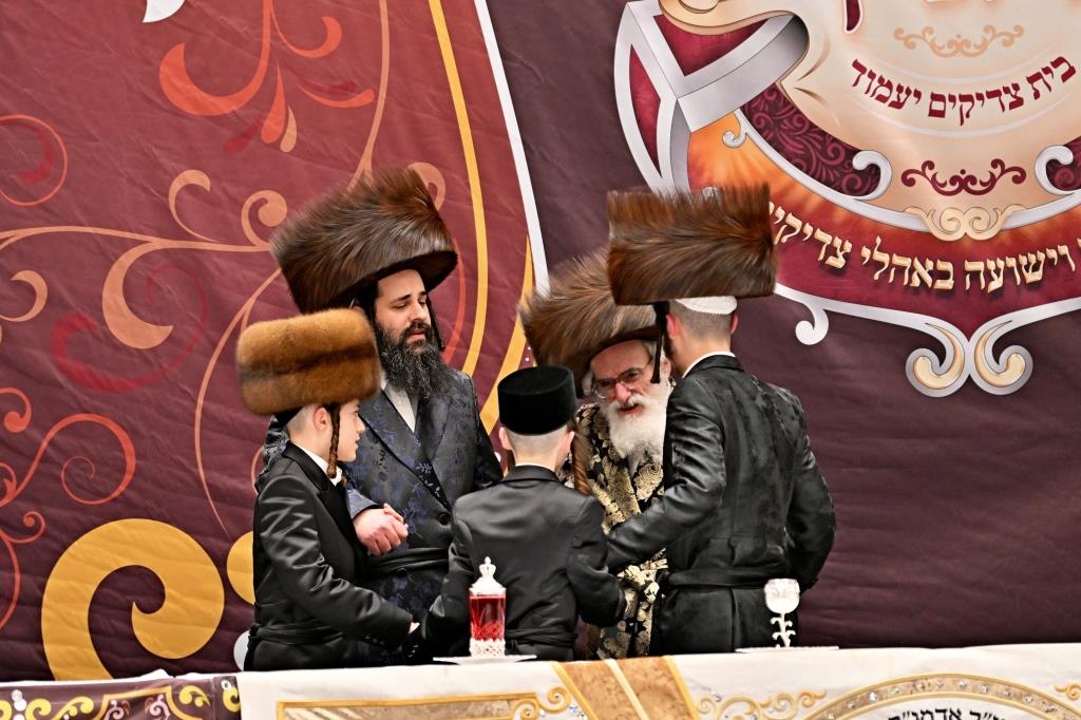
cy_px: 360
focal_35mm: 255
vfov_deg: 5.4
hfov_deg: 8.1
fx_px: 7654
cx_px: 540
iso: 500
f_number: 2.8
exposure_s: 1/400
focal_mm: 170
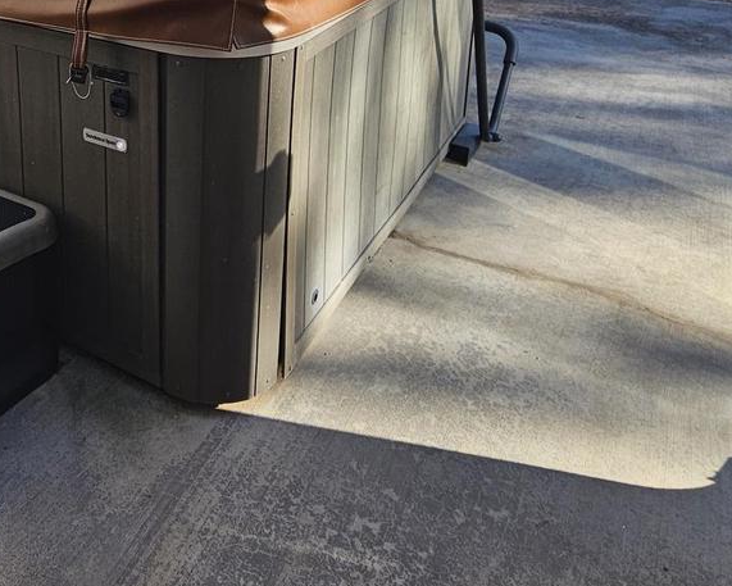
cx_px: 67
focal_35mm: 32
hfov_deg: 49.3
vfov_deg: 40.0
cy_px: -5
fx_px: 693
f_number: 2.2
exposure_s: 1/445
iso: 50
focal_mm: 2.2
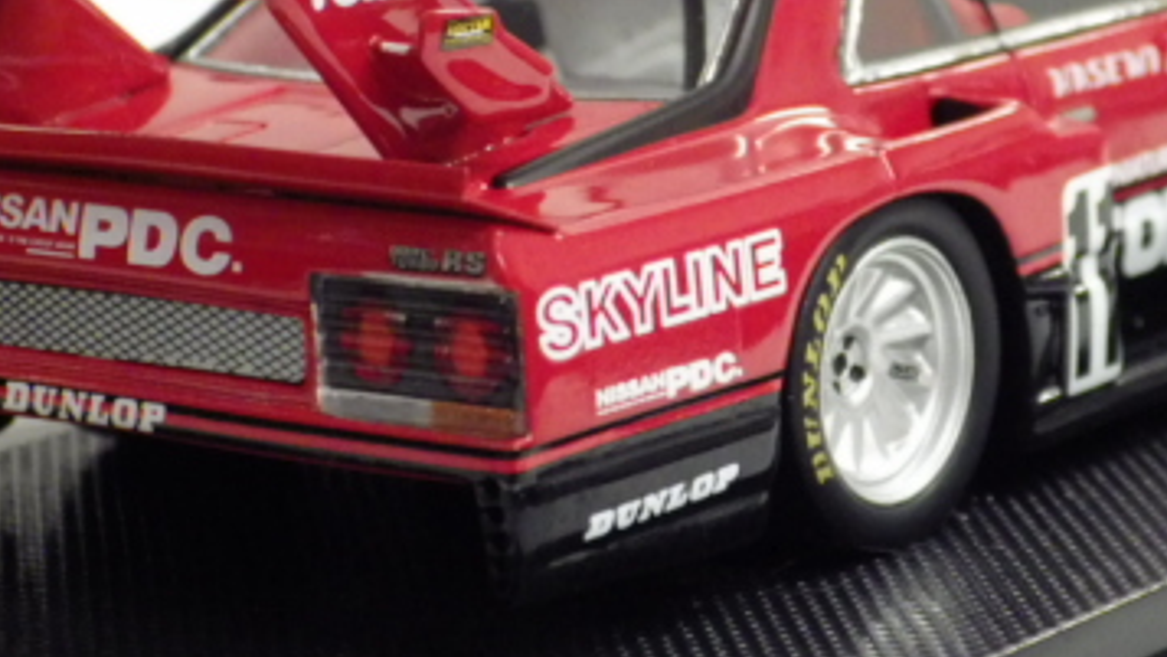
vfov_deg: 7.1
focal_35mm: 170
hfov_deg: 12.7
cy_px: 177
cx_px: 690
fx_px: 5262
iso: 800
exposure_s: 1/30
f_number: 4.4
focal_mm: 15.6
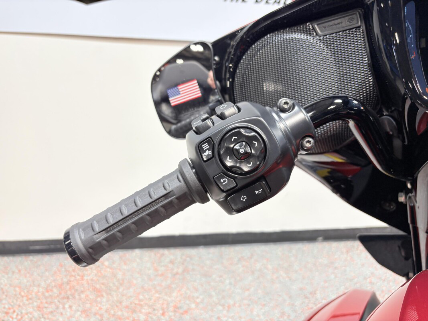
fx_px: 321
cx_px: 214
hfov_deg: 67.3
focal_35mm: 26
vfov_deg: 53.1
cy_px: 160
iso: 50
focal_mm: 5.96
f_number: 1.6
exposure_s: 1/120
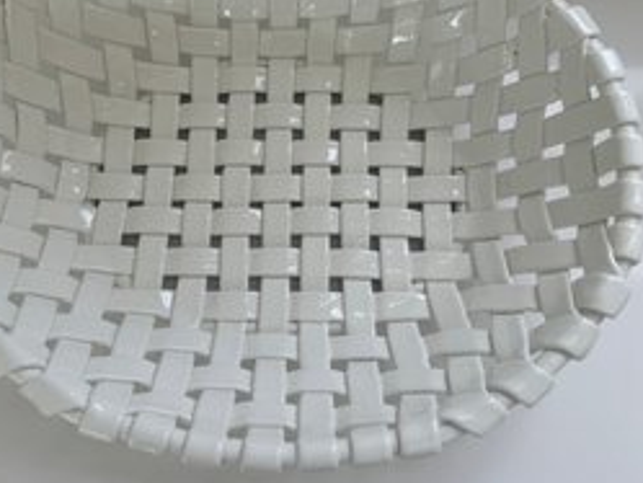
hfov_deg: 55.2
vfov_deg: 42.9
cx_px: 285
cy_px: 205
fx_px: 613
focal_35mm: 33
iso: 64
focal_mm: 6.76
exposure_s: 1/205
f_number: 1.78
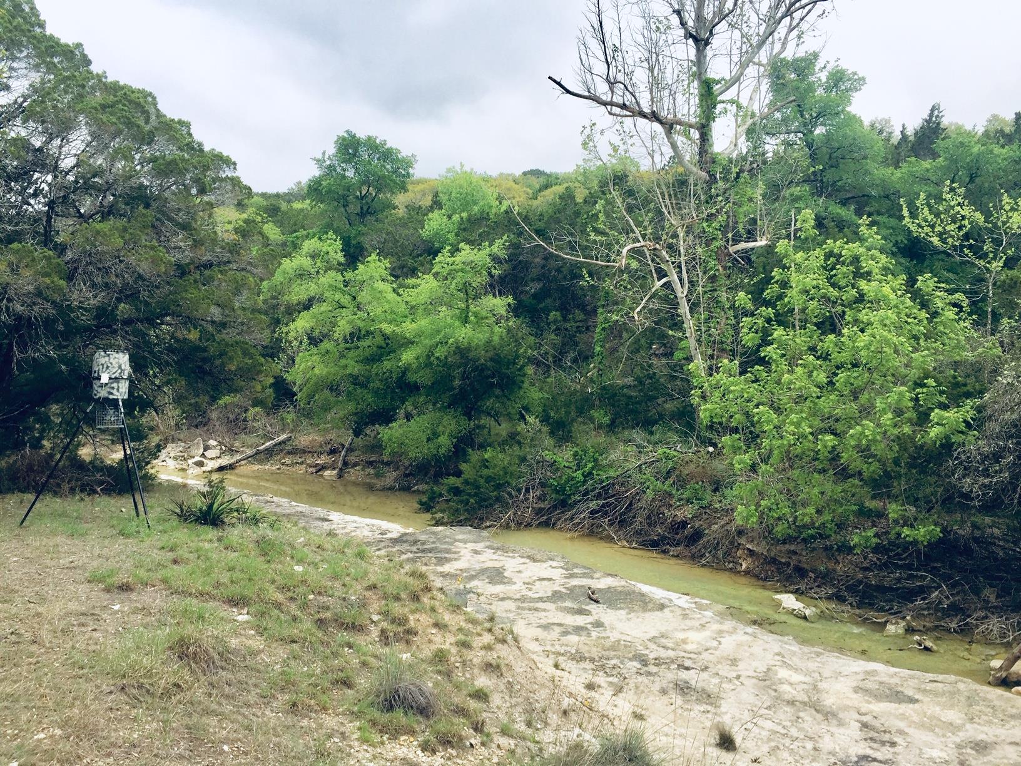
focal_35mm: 29
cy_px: 383
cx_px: 510
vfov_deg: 48.2
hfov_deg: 61.7
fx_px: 855
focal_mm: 4.15
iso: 32
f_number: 2.2
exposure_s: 1/269
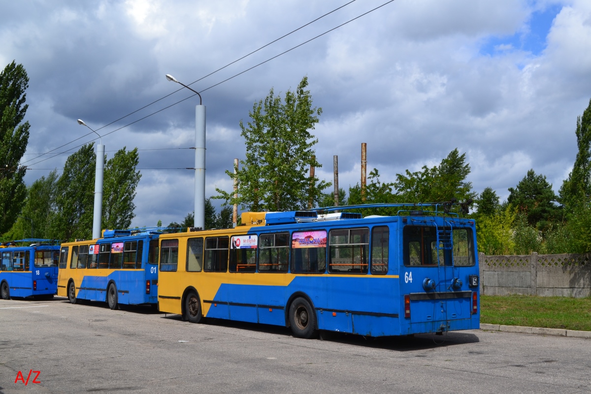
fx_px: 714
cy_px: 197
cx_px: 296
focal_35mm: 44
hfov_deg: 45.0
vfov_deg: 30.8
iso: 200
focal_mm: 29
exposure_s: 1/320
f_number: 10
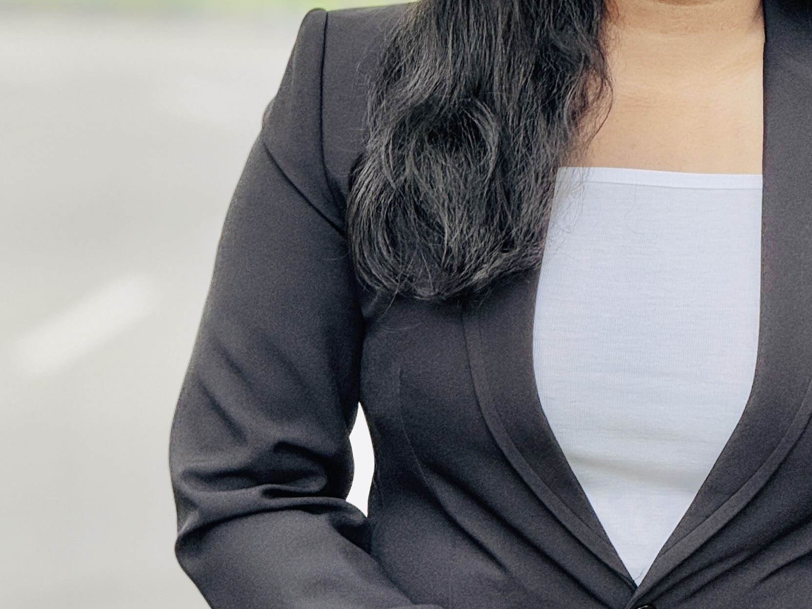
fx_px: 6826
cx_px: 609
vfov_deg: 5.1
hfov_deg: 6.8
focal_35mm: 291
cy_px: 231
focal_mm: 15.66
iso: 64
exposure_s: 1/134
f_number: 2.8
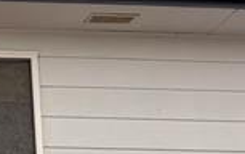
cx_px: -229
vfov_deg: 7.5
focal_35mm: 170
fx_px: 1136
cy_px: 262
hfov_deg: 11.2
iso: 80
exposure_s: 1/4975
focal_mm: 6.76
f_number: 1.78
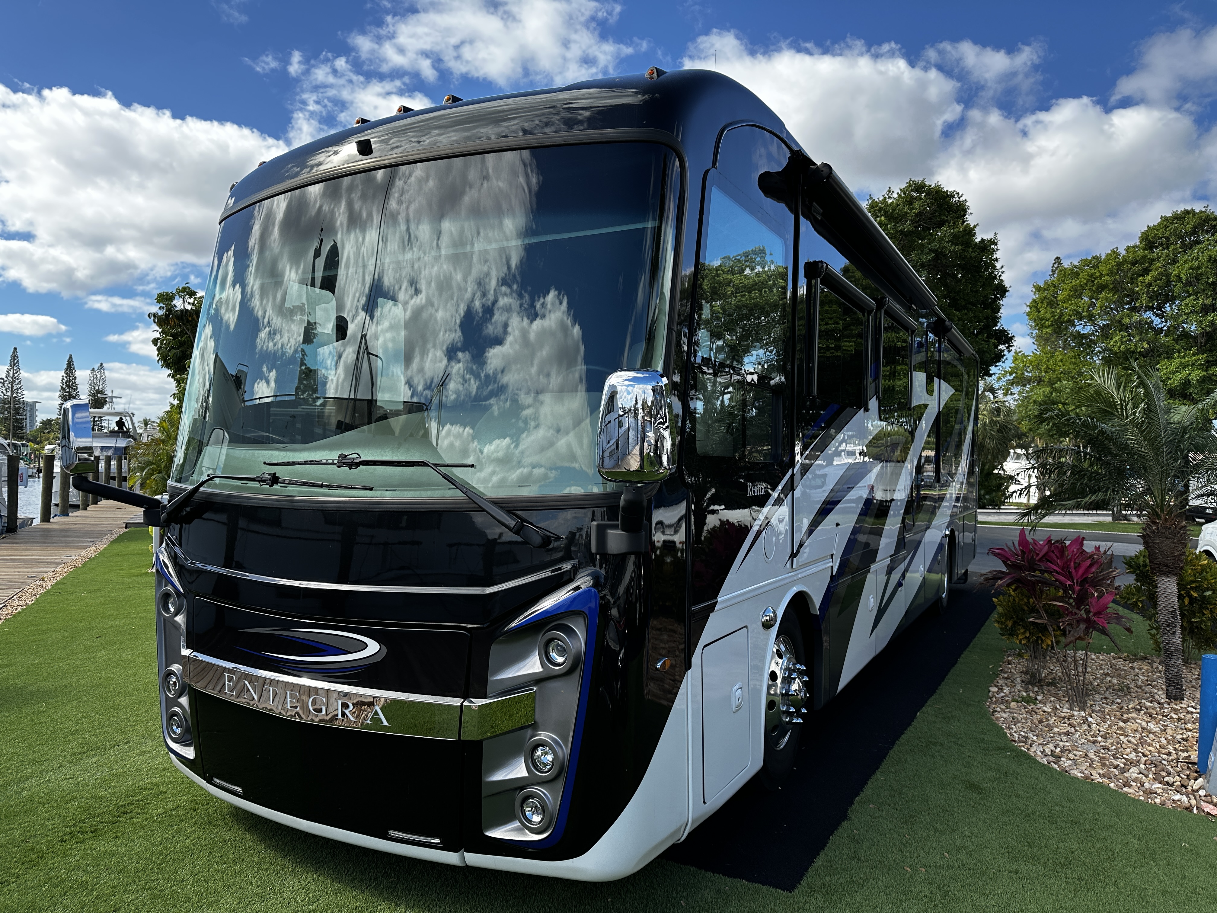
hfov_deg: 71.6
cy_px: 456
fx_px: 844
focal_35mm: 24
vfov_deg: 56.8
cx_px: 608
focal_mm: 6.86
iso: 80
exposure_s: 1/1916
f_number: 1.78
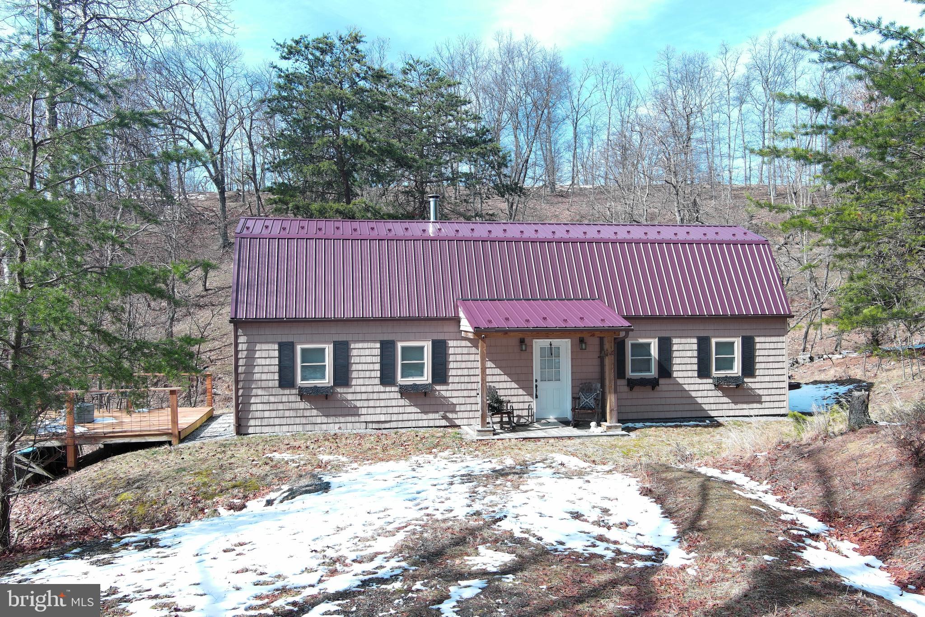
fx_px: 745
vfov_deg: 45.0
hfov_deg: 63.7
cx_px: 462
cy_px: 308
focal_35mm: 29
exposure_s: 1/409
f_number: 2.8
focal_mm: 10.57
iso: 100
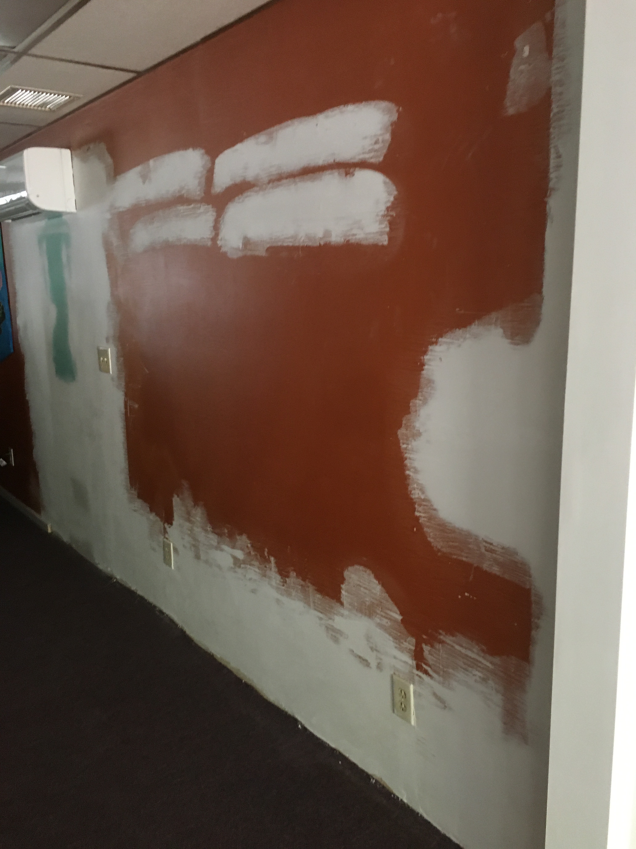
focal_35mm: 29
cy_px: 424
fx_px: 710
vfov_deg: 61.7
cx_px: 318
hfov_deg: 48.2
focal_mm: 4.15
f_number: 2.2
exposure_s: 1/15
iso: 200
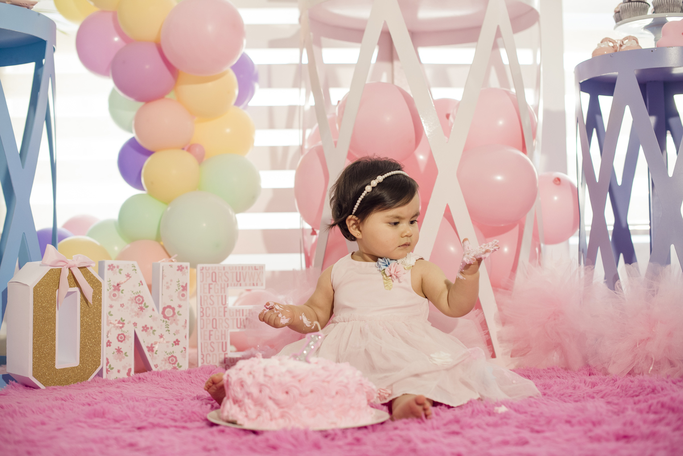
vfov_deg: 27.0
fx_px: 949
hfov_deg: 39.6
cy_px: 228
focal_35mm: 50
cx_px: 342
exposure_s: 1/200
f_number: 2.8
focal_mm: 50
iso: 800
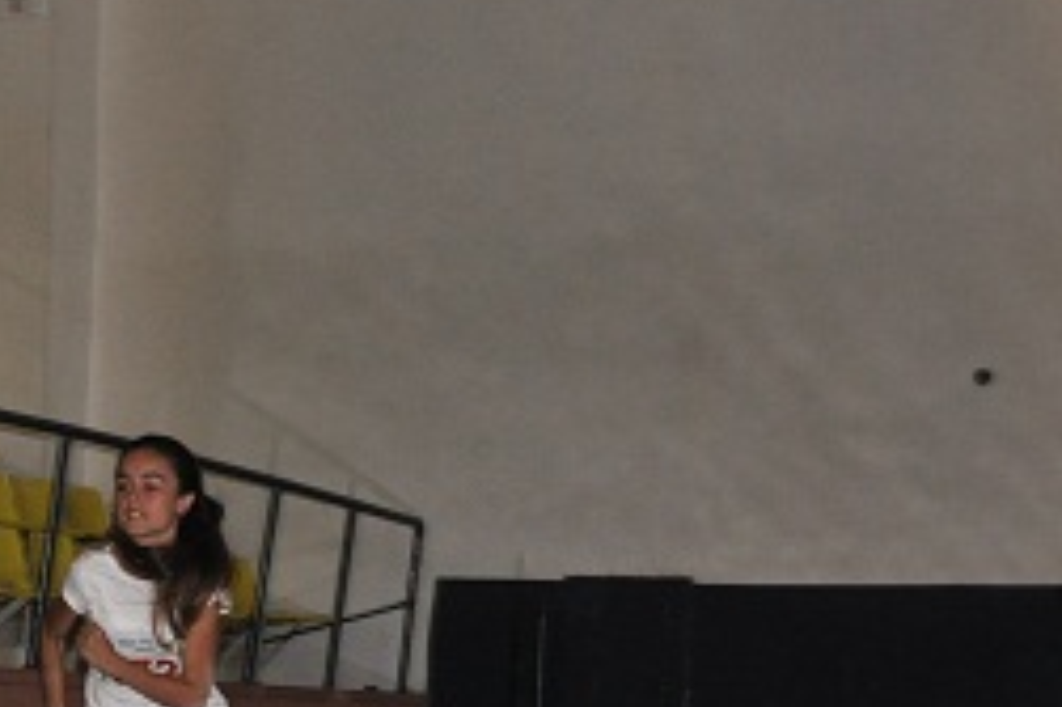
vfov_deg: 13.5
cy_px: 707
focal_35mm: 100
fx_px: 2948
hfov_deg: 19.5
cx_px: -144
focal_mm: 26
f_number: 5.6
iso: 800
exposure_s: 1/60
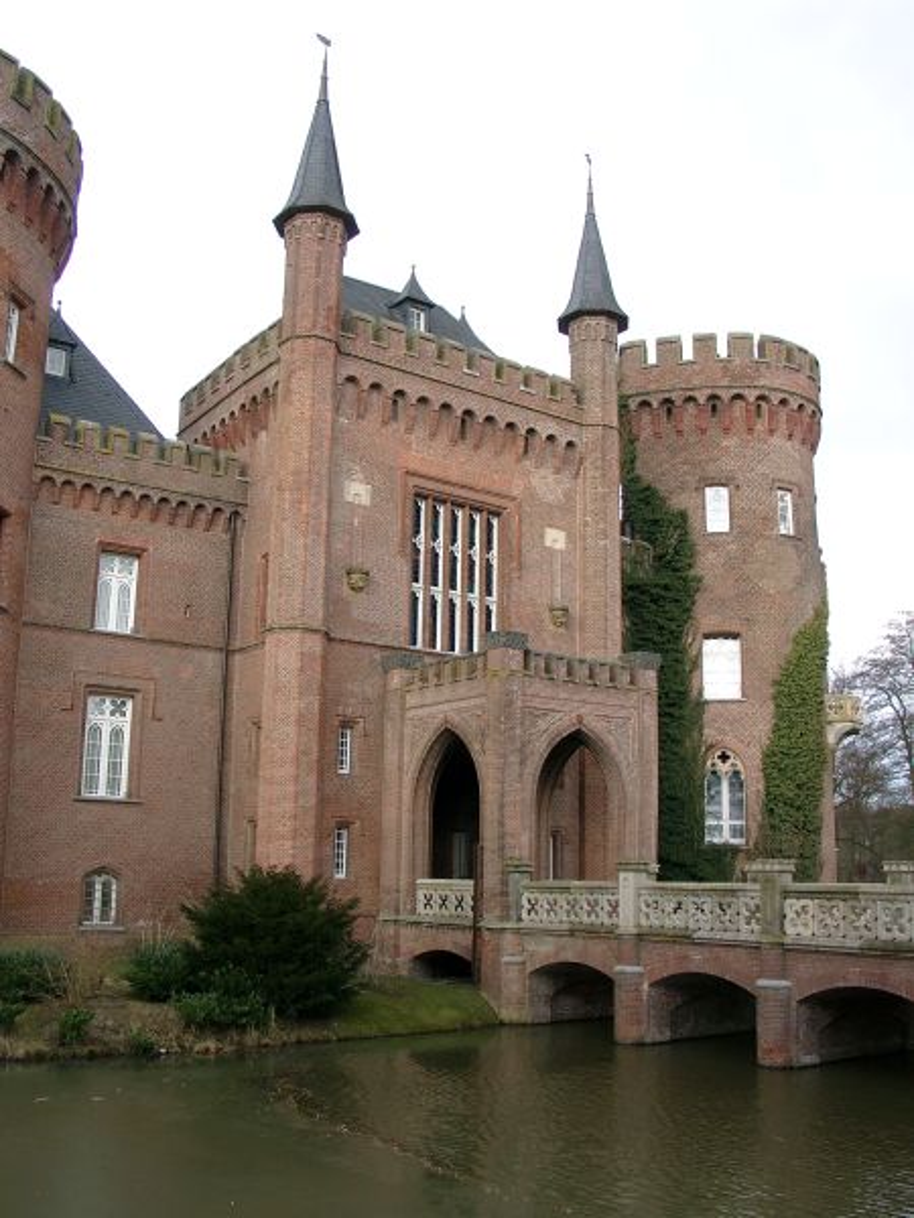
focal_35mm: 34
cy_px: 609
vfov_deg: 54.0
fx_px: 1197
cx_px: 457
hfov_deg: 41.8
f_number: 4
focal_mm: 7.13
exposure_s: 1/94.6
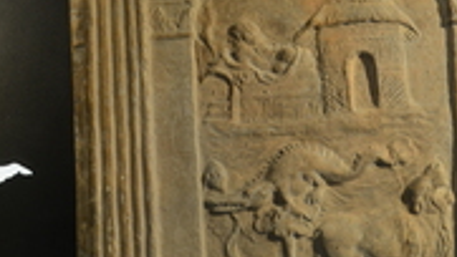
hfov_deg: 17.6
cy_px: 67
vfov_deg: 10.2
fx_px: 1434
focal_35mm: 118
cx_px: 475
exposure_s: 1/25
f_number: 4
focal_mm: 31
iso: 640
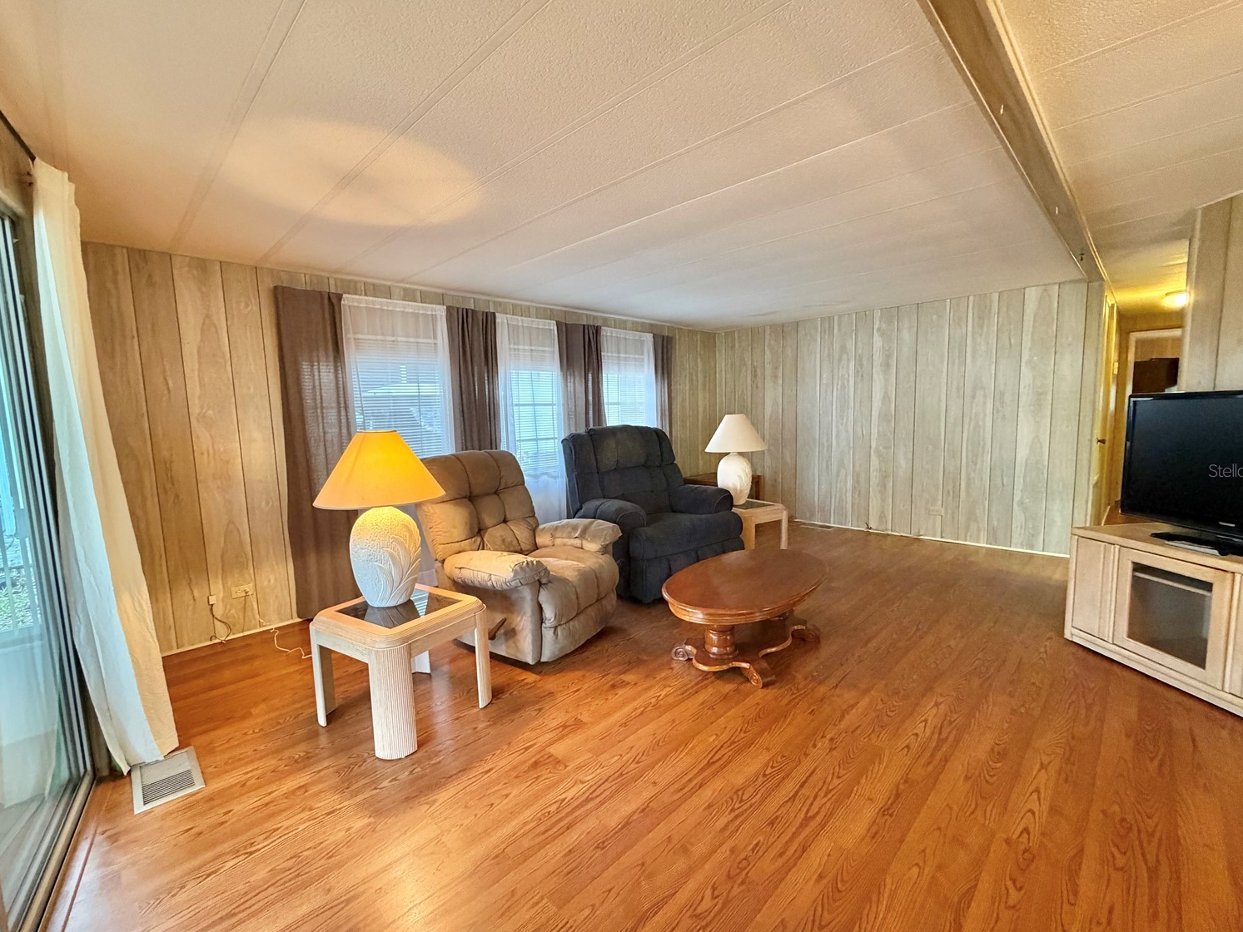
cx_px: 621
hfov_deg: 98.2
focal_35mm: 15
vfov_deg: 81.8
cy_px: 470
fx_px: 539
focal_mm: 2.22
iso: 500
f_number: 2.2
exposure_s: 1/60
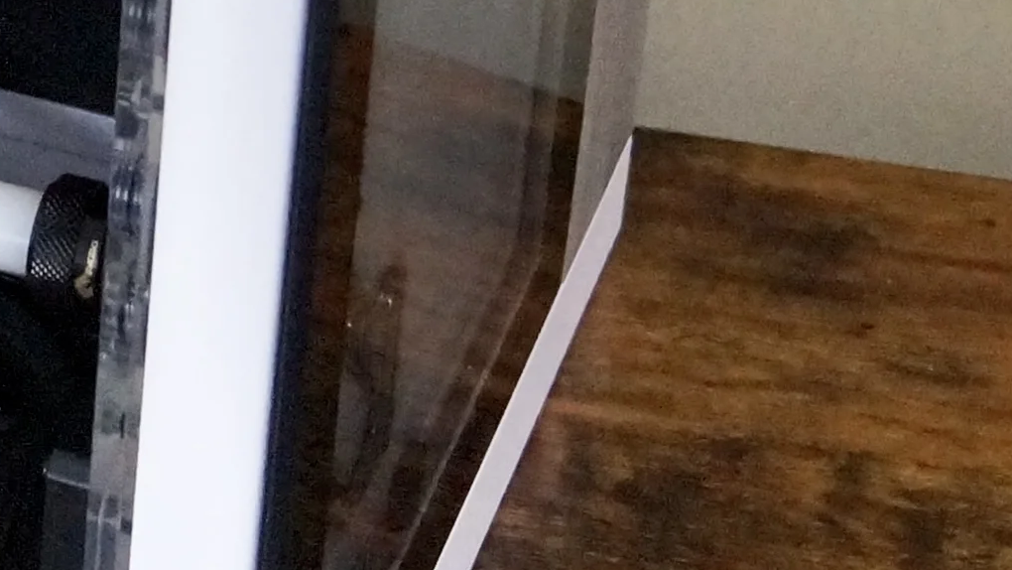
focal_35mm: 168
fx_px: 4509
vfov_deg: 7.0
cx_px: -721
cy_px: -513
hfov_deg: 11.9
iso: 2000
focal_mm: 20
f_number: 4
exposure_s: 1/160
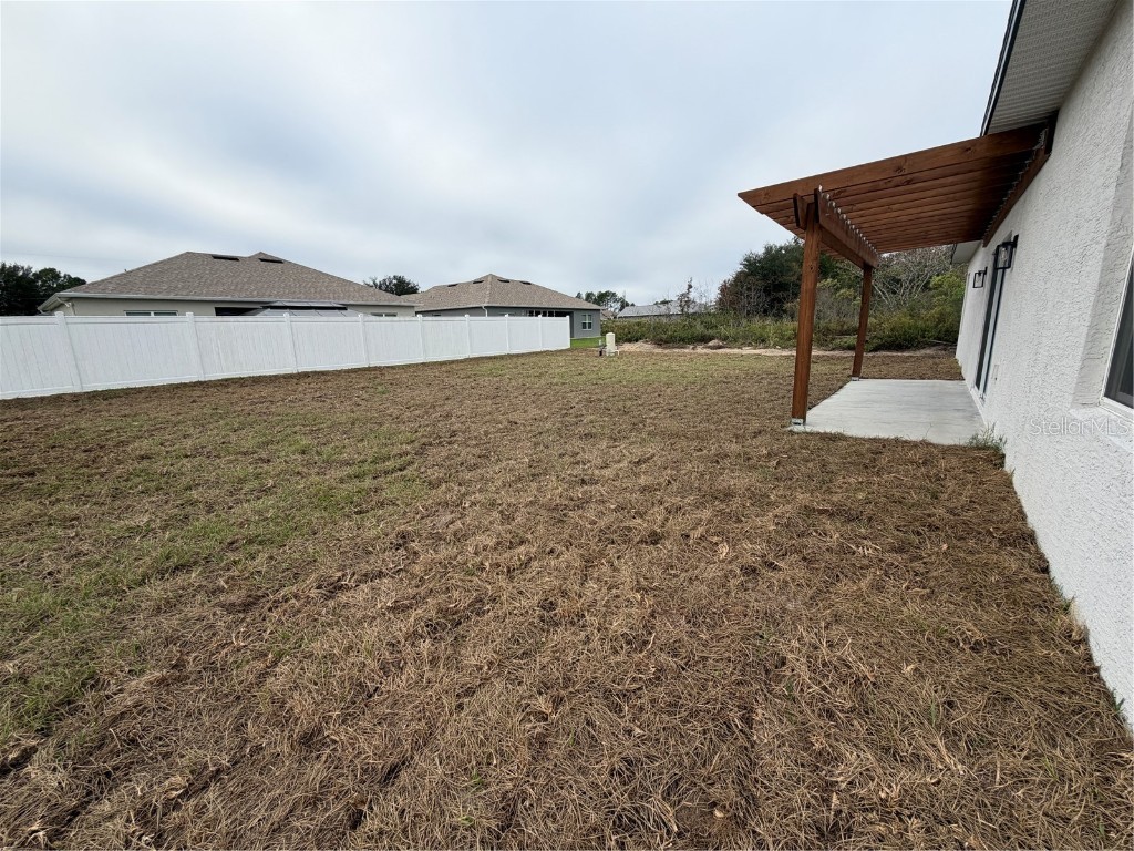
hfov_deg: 102.1
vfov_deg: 85.7
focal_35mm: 14
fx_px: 459
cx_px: 567
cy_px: 426
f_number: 2.2
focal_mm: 2.22
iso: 50
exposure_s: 1/502
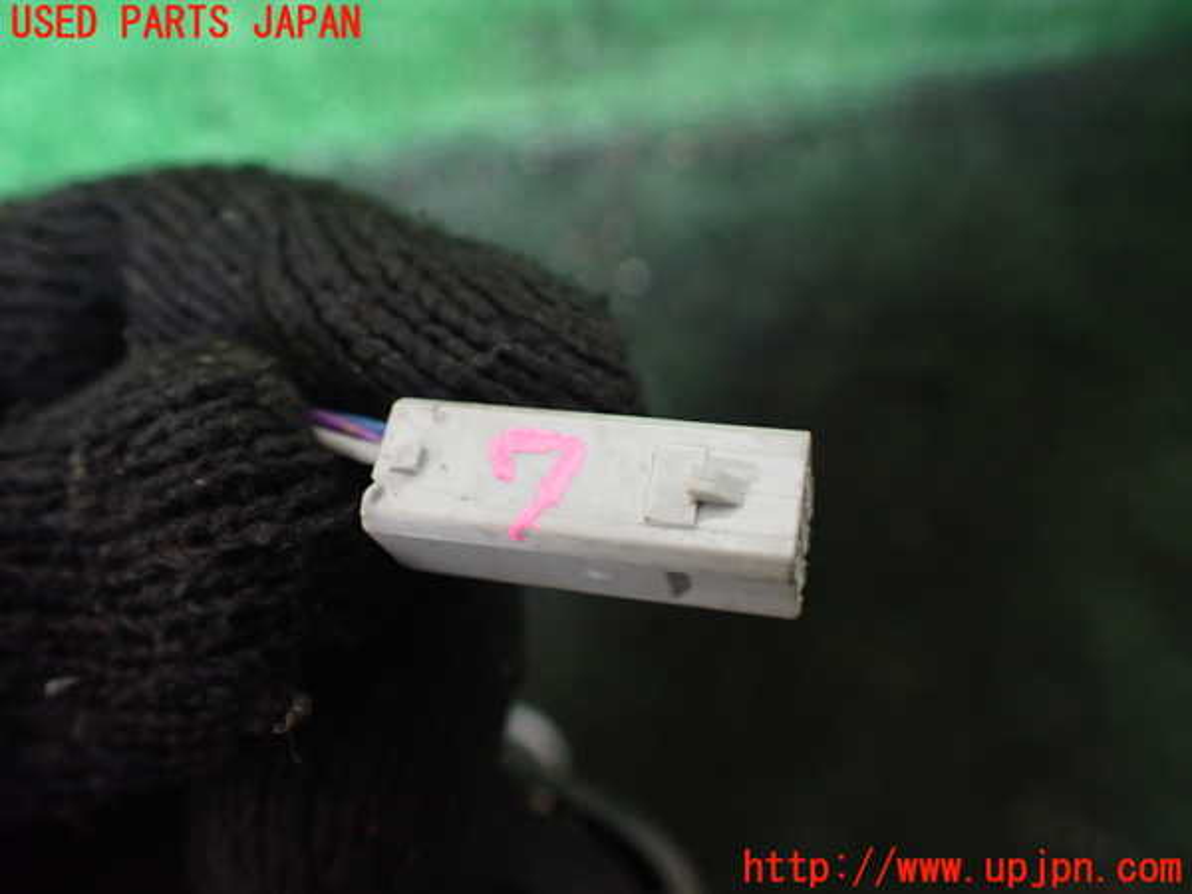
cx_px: 596
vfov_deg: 46.8
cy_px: 447
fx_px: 1033
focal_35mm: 30
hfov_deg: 60.0
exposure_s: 1/125
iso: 640
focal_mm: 5.4
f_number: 2.3
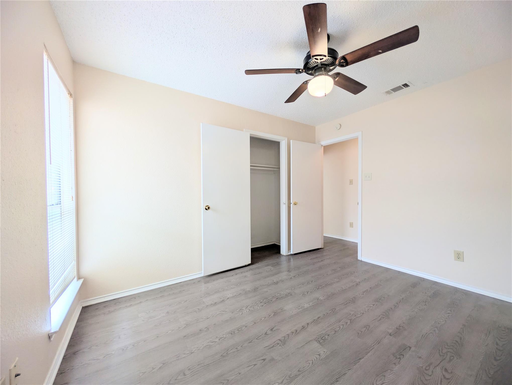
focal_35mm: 12
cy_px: 192
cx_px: 256
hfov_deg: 110.5
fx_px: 178
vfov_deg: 94.6
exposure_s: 1/204
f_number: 1.7
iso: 57
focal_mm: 2.02
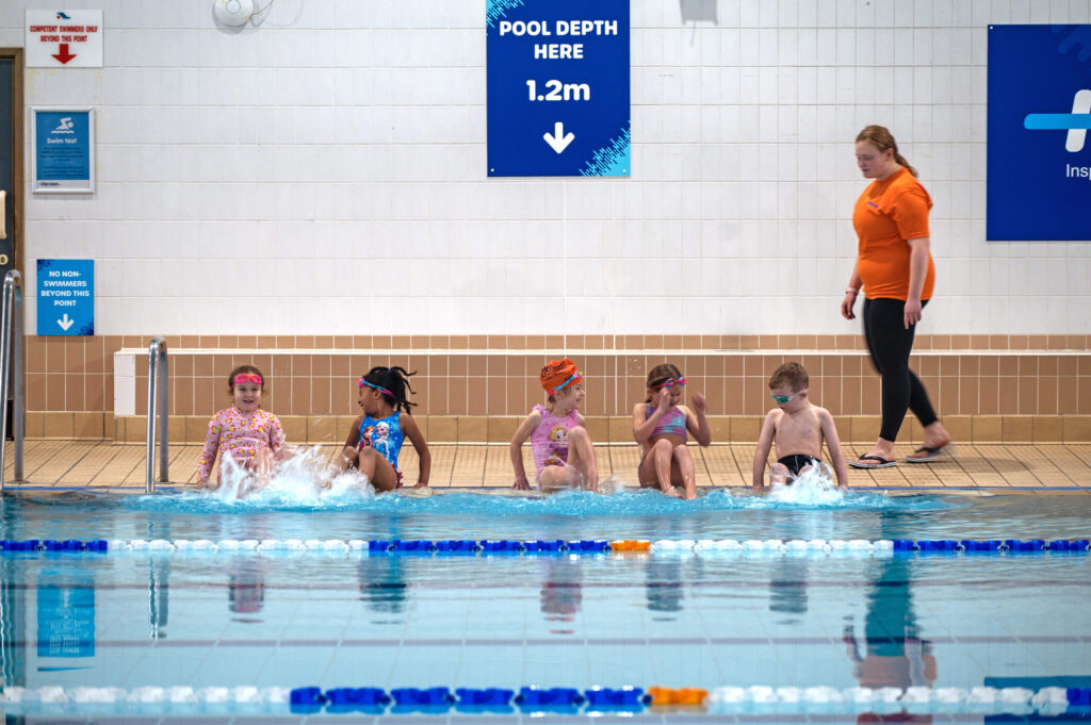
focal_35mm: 135
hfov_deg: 15.2
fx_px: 4088
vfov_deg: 10.1
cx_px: 546
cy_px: 362
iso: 250
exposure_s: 1/30
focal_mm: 135
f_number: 5
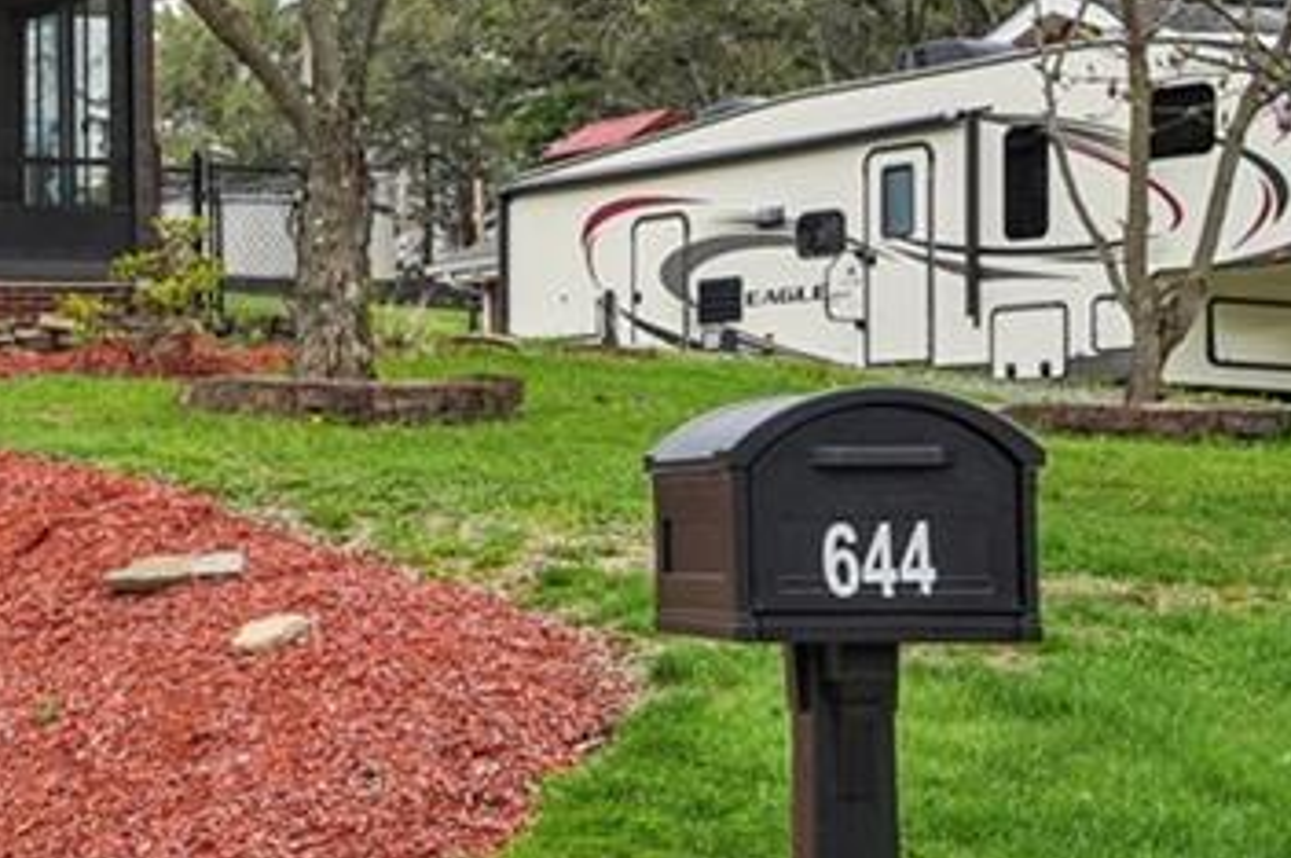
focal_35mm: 93
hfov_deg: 19.7
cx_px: -513
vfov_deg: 14.7
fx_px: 3332
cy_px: 292
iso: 500
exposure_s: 1/800
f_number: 8
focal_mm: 32
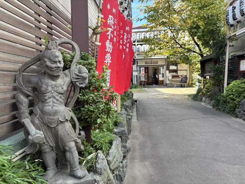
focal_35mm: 26
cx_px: 122
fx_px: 184
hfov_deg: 67.3
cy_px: 92
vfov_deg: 53.1
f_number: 1.6
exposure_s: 1/168
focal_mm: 5.96
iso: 50
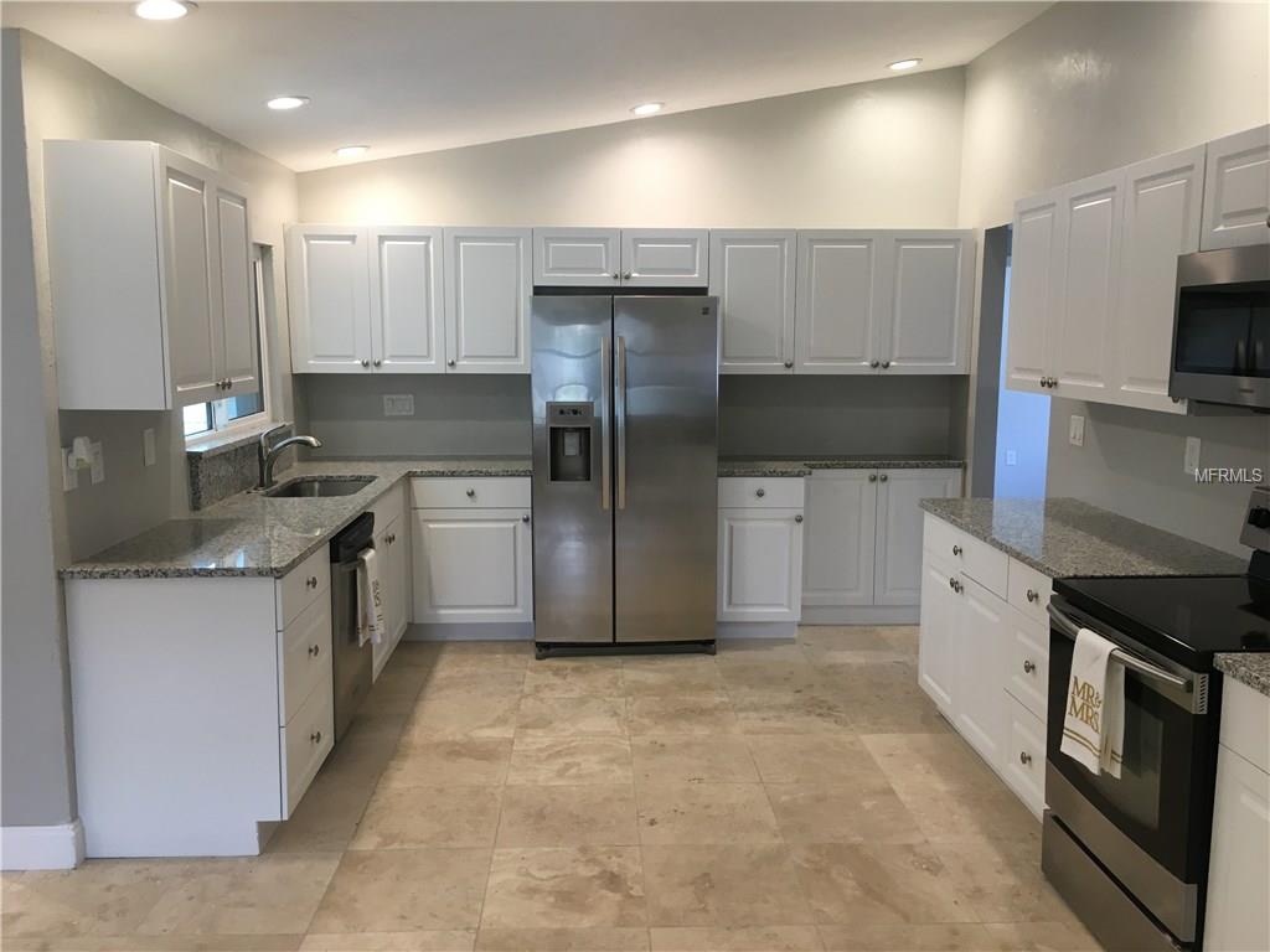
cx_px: 635
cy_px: 476
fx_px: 1064
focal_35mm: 29
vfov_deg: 48.2
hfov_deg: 61.7
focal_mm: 4.15
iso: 50
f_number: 2.2
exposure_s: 1/30
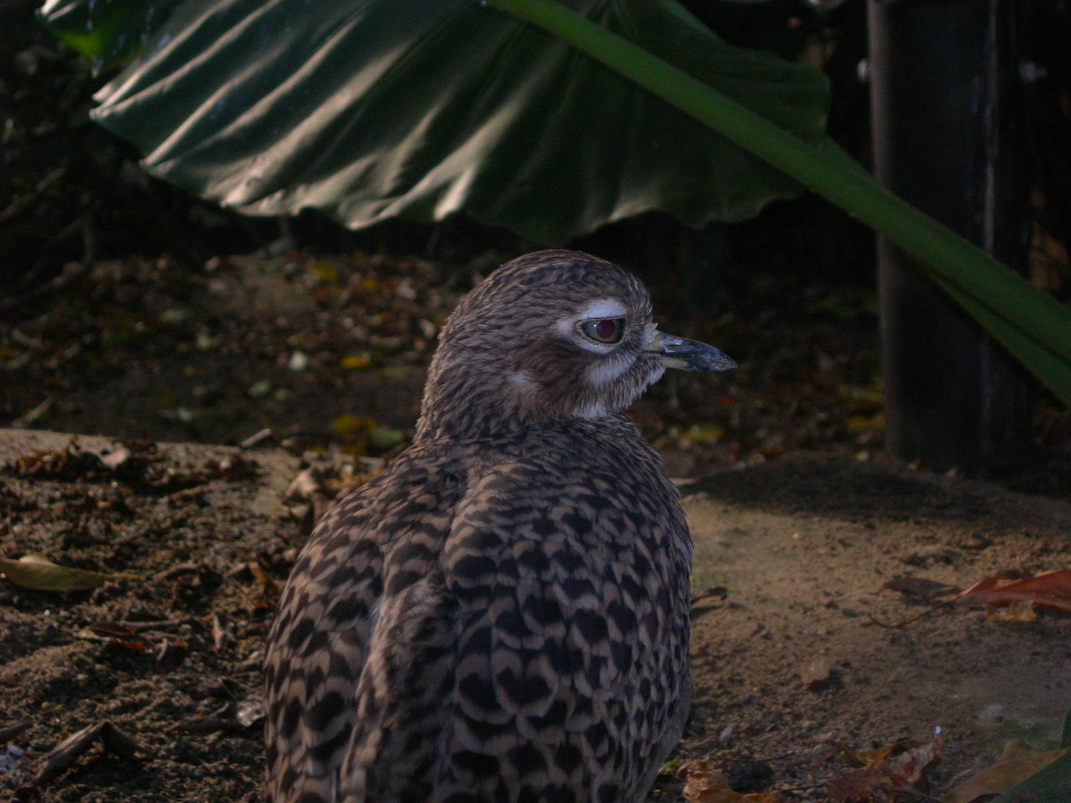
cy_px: 402
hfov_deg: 17.3
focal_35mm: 114
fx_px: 3527
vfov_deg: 13.0
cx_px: 536
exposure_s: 1/60.1
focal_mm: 23.4
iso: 200
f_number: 4.9
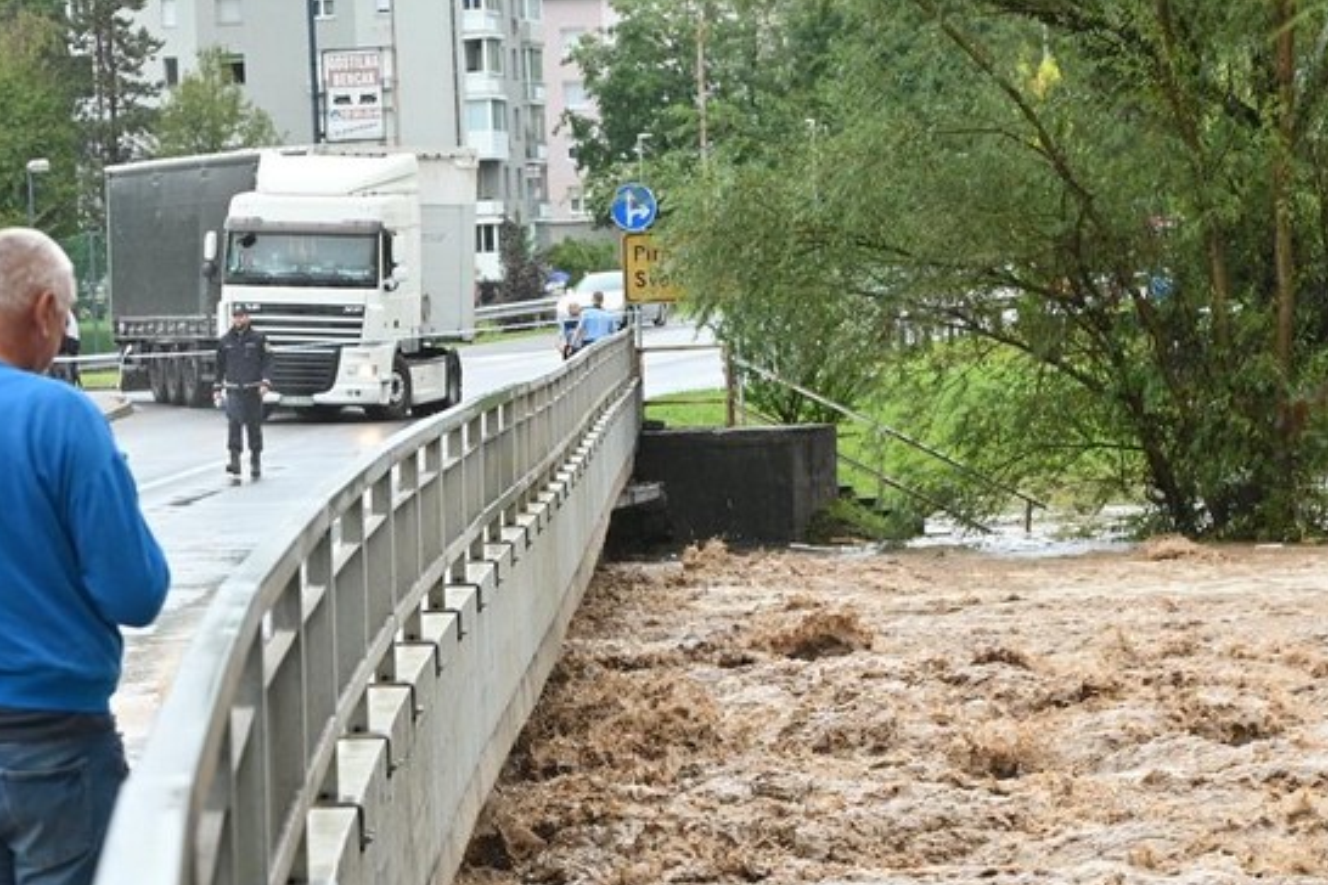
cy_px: 810
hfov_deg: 11.7
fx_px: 6492
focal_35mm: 176
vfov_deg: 7.8
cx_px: 399
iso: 1000
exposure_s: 1/250
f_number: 6.3
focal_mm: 80
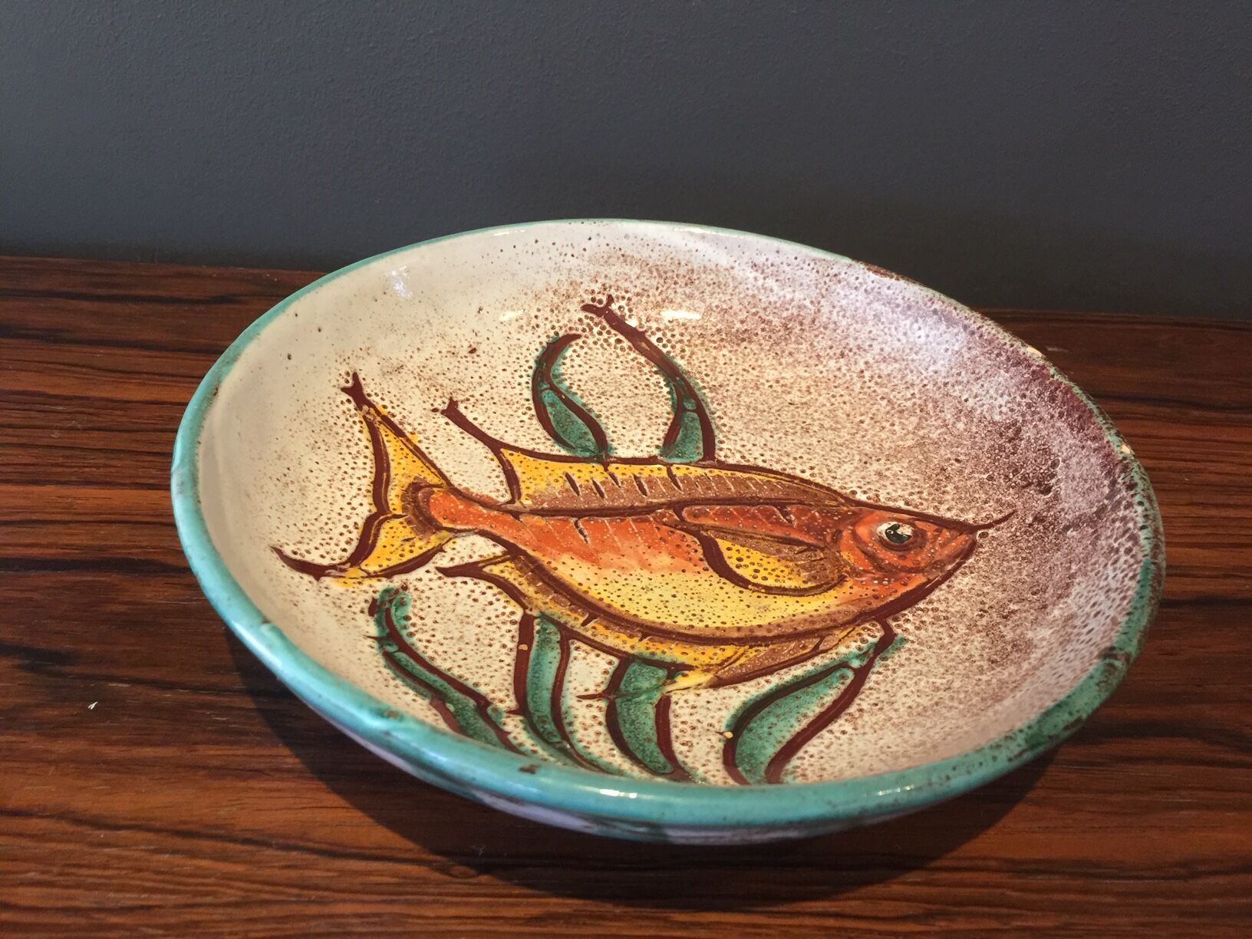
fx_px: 1049
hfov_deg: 61.7
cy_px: 470
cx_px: 626
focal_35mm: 29
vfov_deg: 48.2
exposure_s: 1/17
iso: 100
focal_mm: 4.15
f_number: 2.2
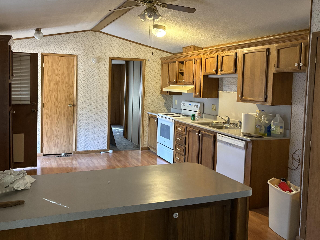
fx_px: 305
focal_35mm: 33
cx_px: 140
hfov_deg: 55.2
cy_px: 99
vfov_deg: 42.8
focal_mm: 5.96
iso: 500
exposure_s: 1/40
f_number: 1.6
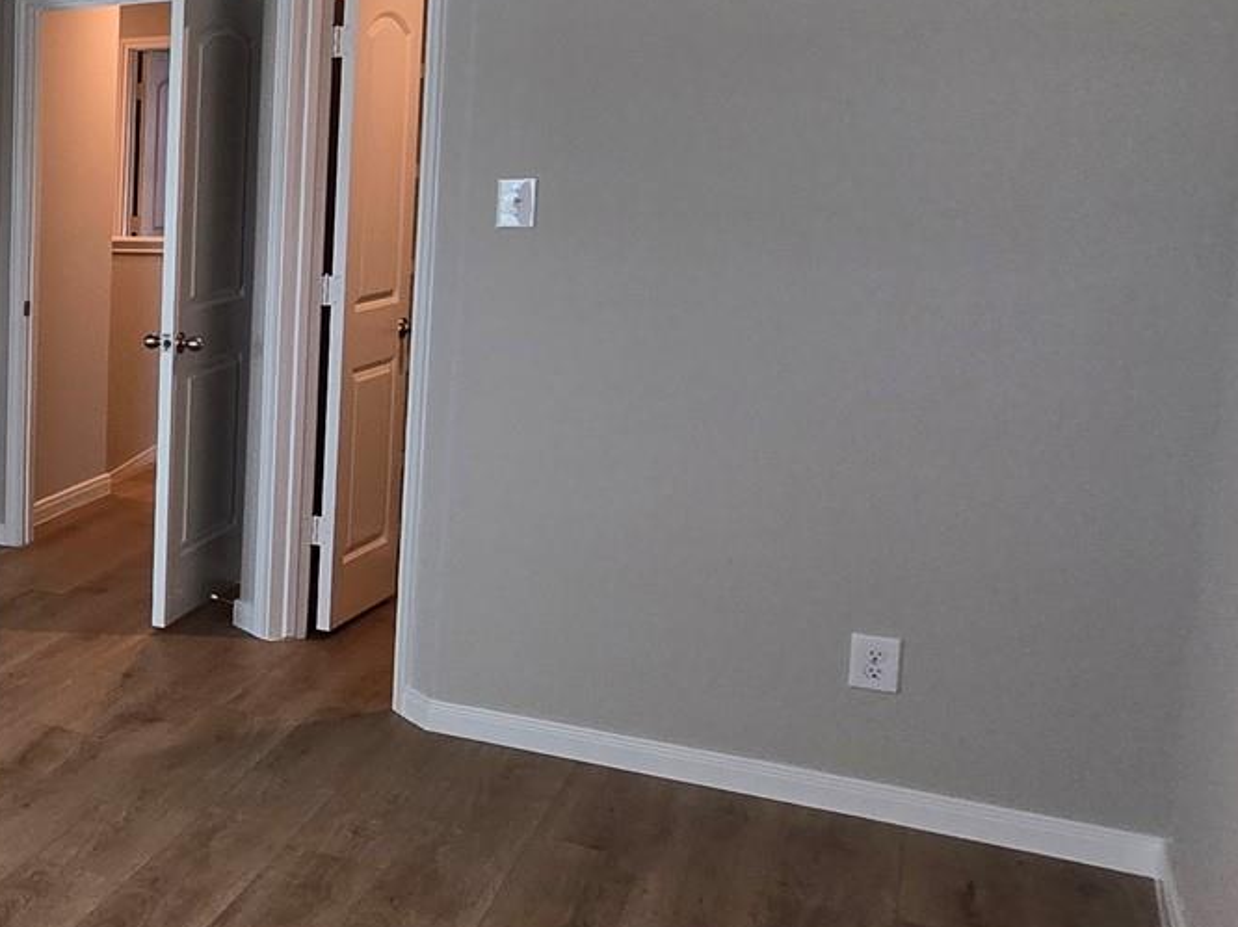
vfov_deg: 35.7
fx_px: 1430
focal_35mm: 40
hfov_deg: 28.4
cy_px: 331
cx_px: -651
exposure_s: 1/60
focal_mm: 2.2
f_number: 2.2
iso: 125
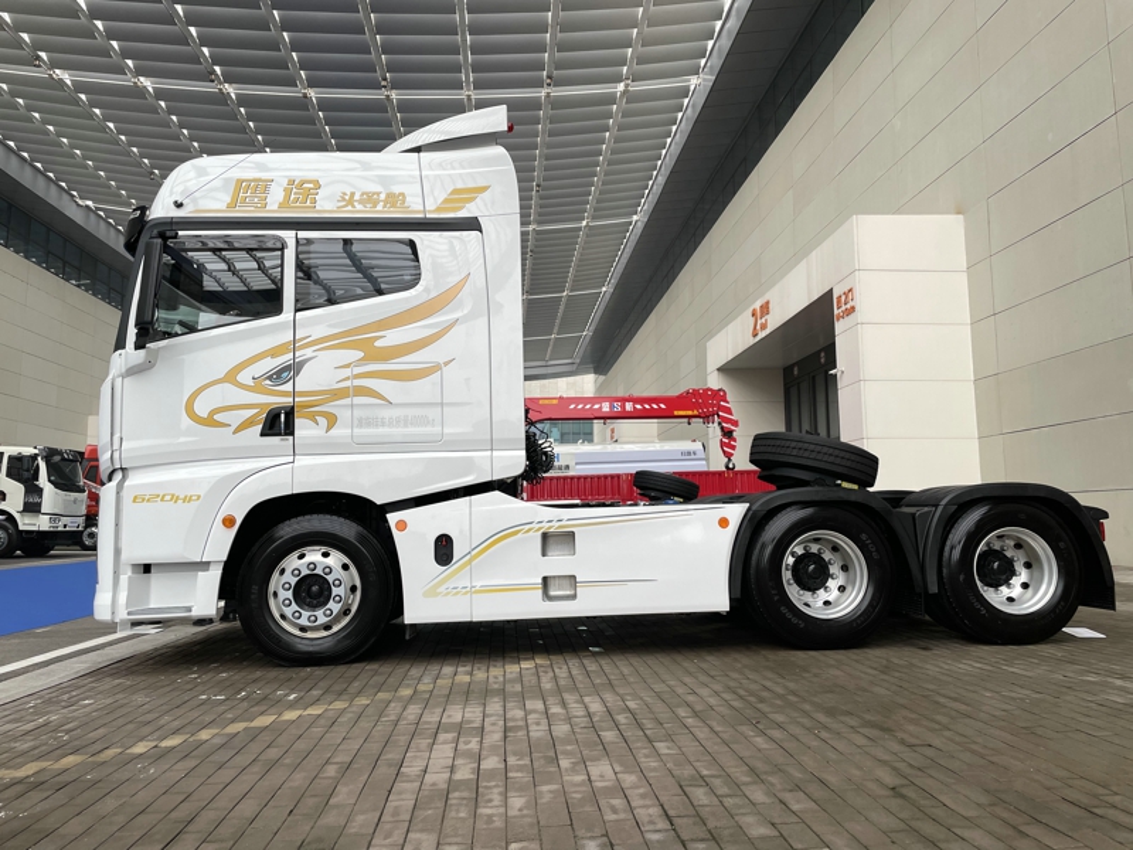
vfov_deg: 53.1
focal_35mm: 26
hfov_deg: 67.3
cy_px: 425
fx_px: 851
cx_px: 566
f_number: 1.6
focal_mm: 4.2
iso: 64
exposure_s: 1/121
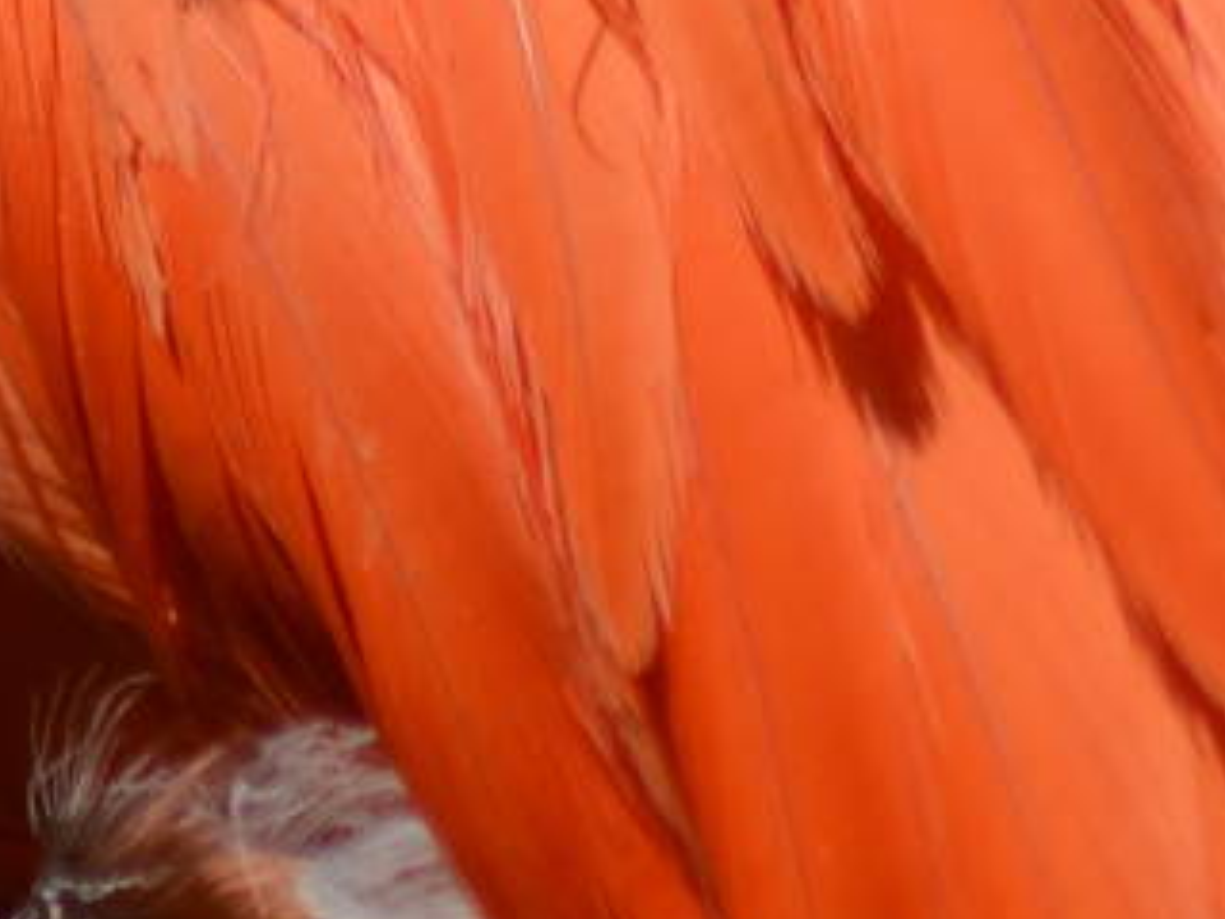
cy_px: -831
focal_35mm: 2156
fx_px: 76297
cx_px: -831
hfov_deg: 0.9
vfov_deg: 0.7
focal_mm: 300
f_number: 5.6
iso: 200
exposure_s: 1/2000
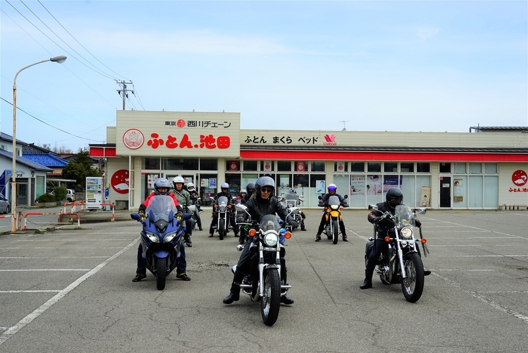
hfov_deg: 47.4
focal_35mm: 41
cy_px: 176
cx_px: 264
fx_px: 602
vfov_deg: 32.7
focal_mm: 41
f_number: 8
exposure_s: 1/250
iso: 100
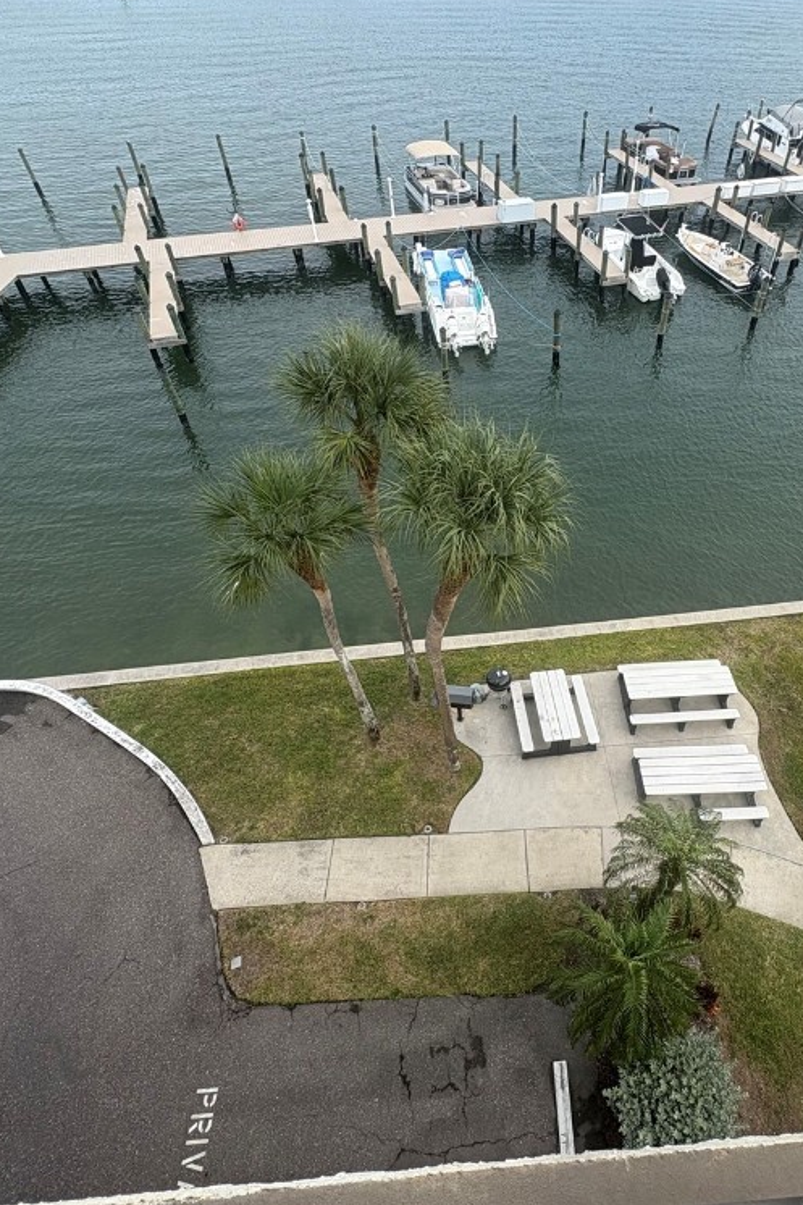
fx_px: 669
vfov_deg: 84.0
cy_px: 612
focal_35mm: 20
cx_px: 527
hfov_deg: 60.6
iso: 40
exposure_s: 1/600
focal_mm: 2.22
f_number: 2.2
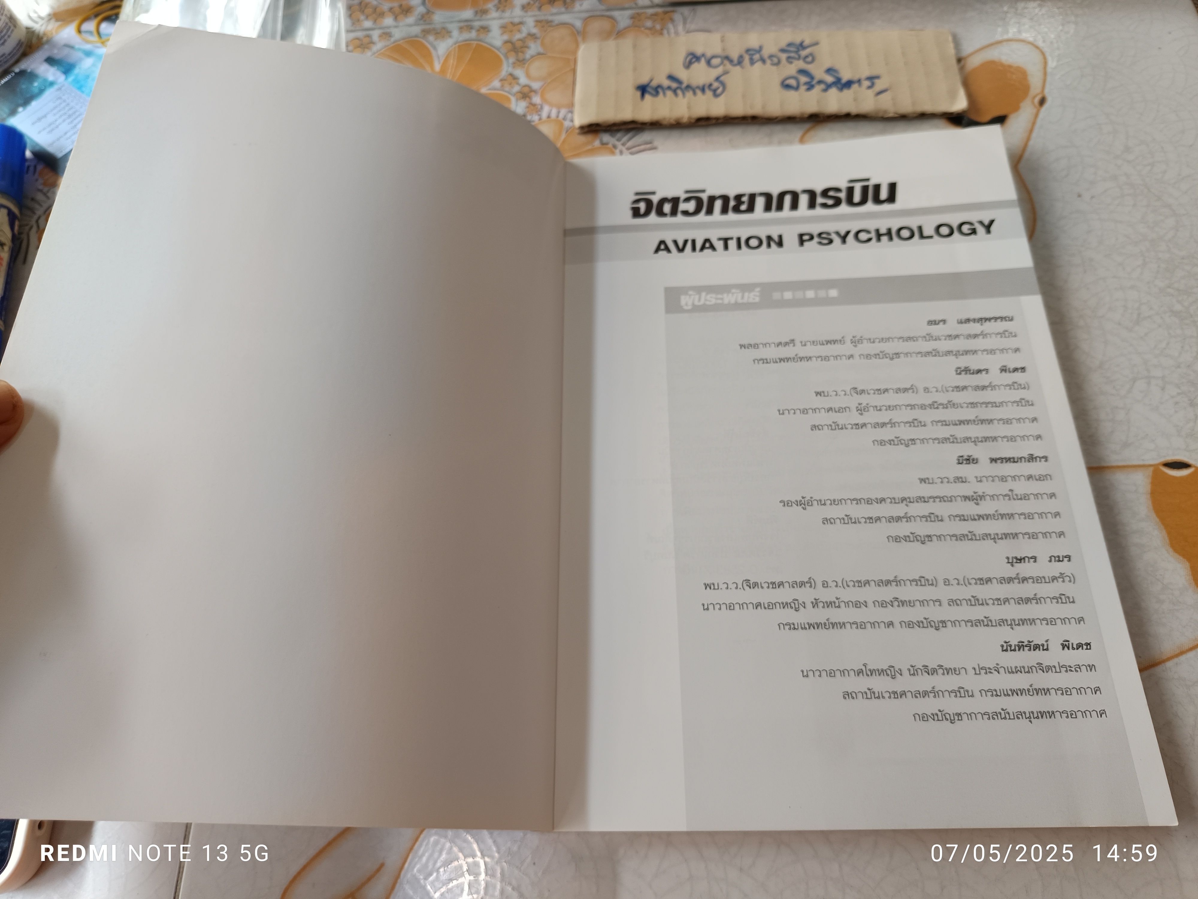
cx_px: 599
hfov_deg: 71.6
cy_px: 450
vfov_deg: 56.8
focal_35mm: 24
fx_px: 831
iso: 196
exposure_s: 1/50
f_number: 1.7
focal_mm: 5.31
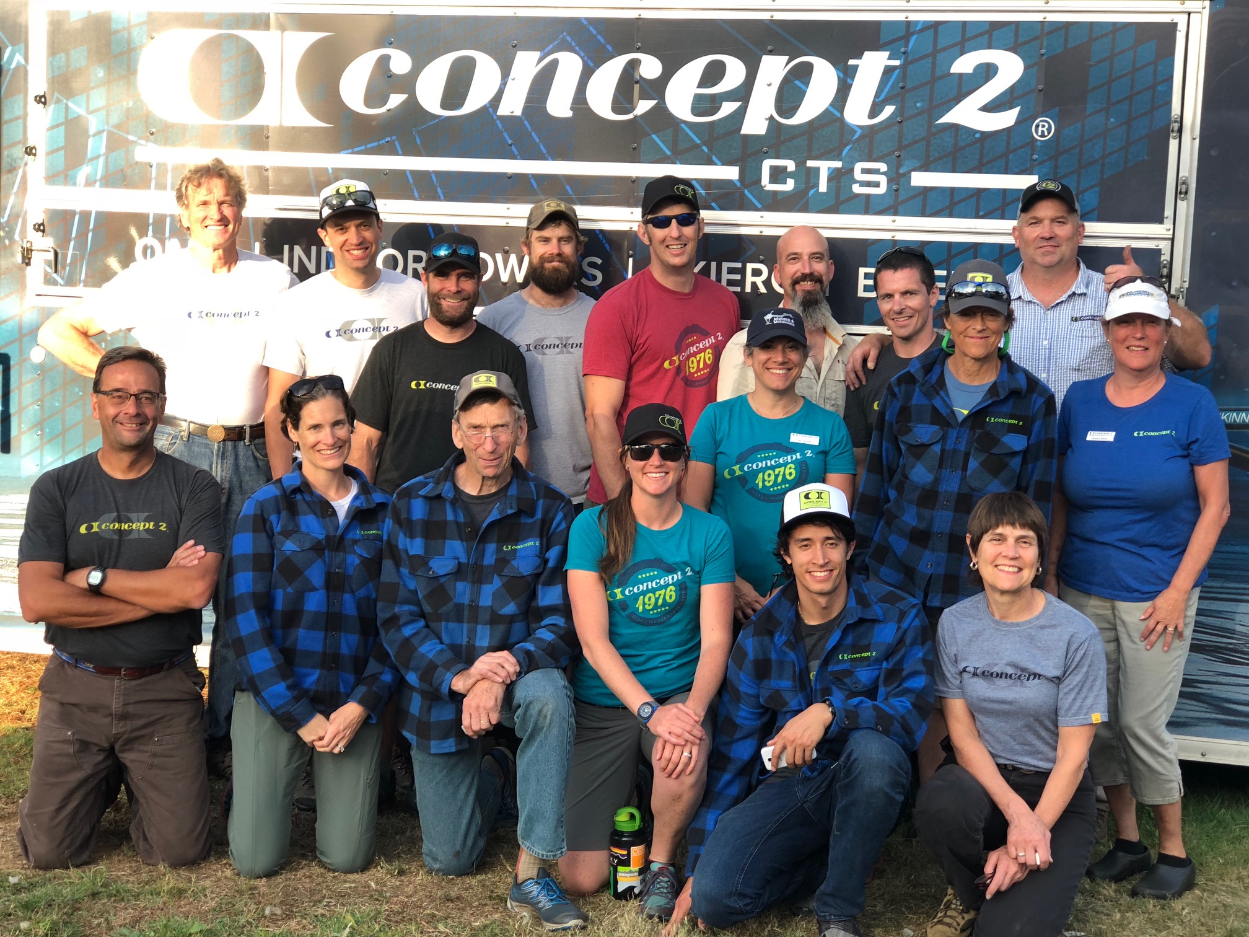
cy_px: 468
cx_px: 624
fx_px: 2057
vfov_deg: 25.7
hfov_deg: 33.8
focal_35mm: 57
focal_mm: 6.6
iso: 25
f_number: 2.8
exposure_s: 1/120
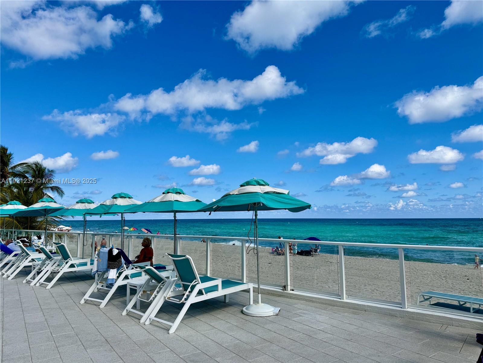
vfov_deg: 56.8
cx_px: 242
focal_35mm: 24
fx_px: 335
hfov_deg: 71.6
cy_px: 182
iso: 80
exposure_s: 1/7353
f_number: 1.78
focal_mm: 6.76
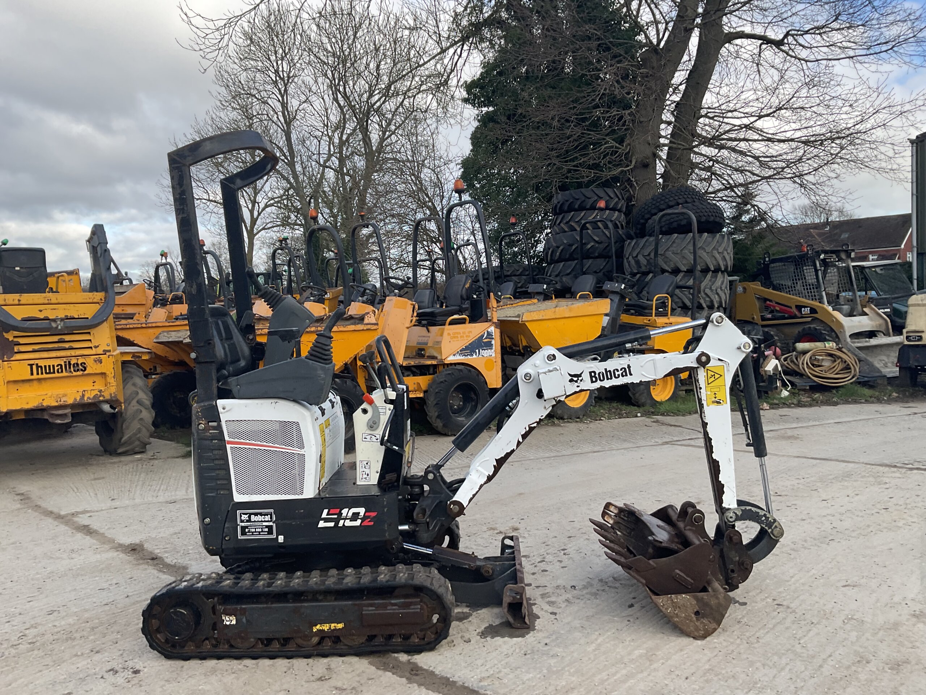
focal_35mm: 29
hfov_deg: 61.7
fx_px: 776
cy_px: 348
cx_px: 463
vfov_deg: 48.2
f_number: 1.8
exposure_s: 1/378
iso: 16
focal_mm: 3
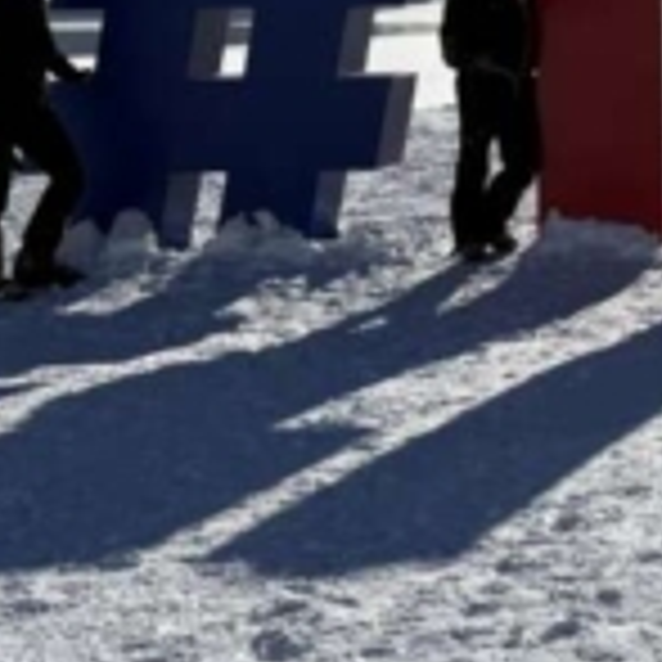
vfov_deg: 17.1
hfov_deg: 15.6
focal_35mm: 100
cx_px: 1085
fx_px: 2164
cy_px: 54
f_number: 1.6
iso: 50
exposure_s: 1/8850
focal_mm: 5.96
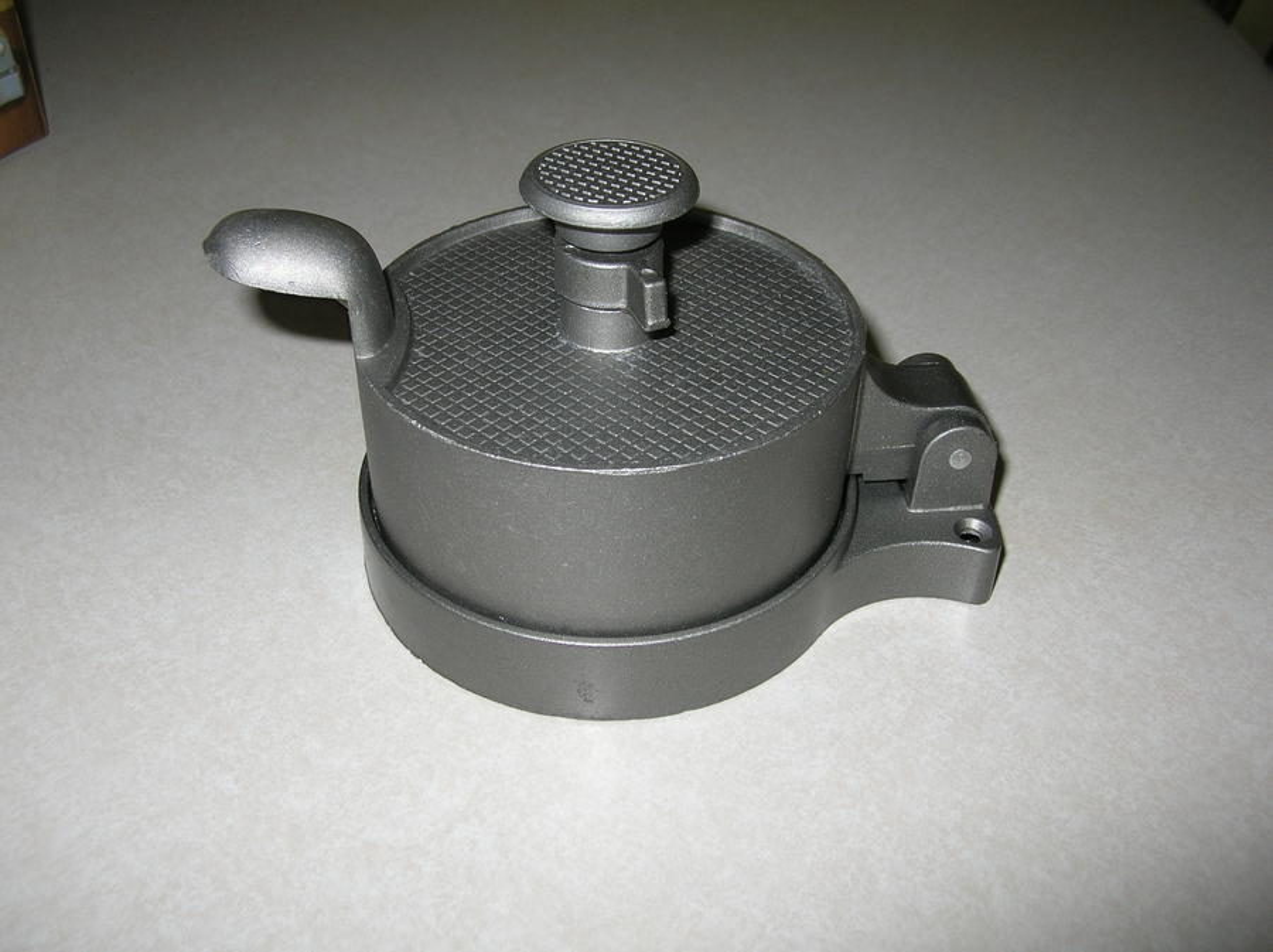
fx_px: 1322
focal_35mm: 36
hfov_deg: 51.4
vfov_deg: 39.6
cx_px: 636
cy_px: 476
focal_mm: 6
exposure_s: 1/60.1
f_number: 2.7
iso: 50
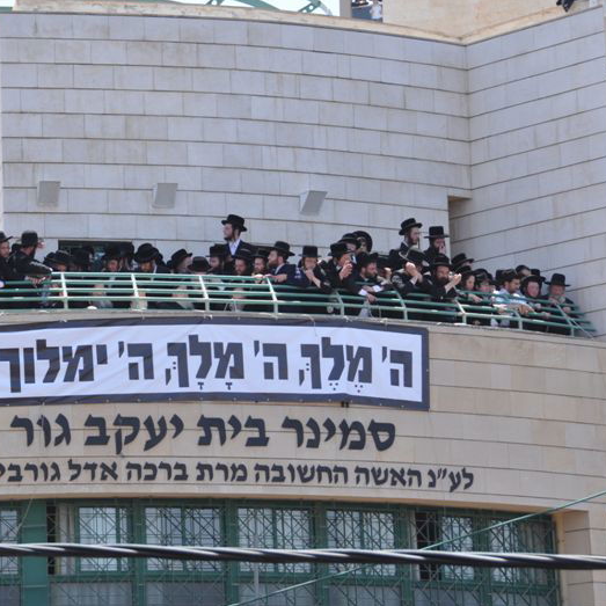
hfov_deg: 9.3
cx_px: 83
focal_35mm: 187
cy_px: 262
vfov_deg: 9.4
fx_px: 3700
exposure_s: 1/320
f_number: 9
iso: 200
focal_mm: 75
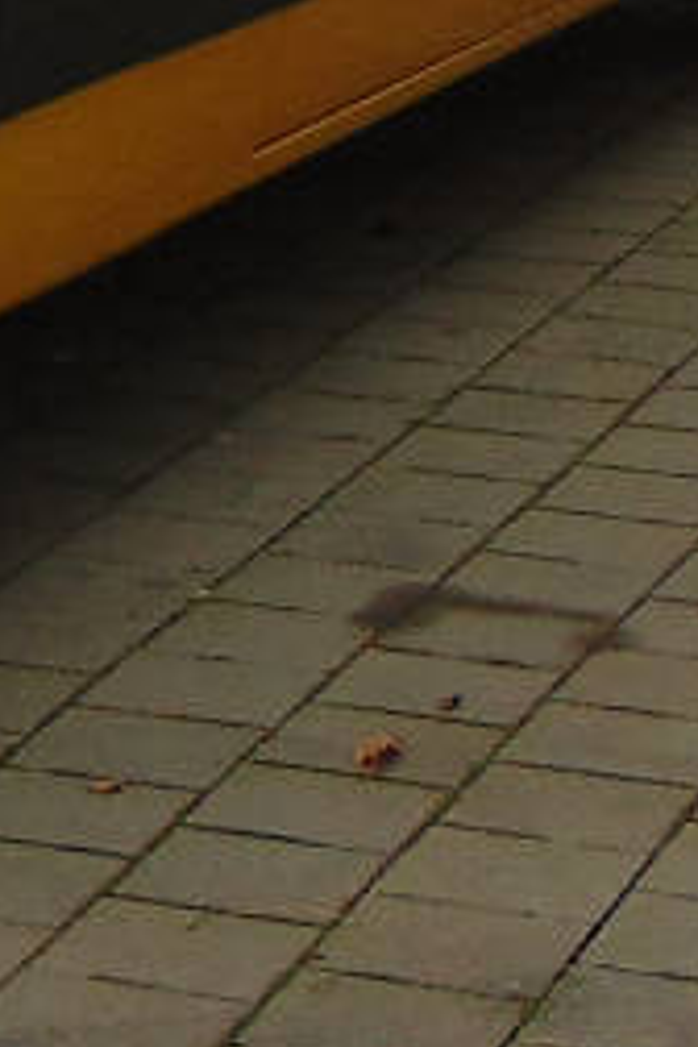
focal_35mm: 198
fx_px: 5758
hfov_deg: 6.7
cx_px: -777
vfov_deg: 9.9
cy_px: -769
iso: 80
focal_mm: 5.4
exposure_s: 1/60
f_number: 3.1
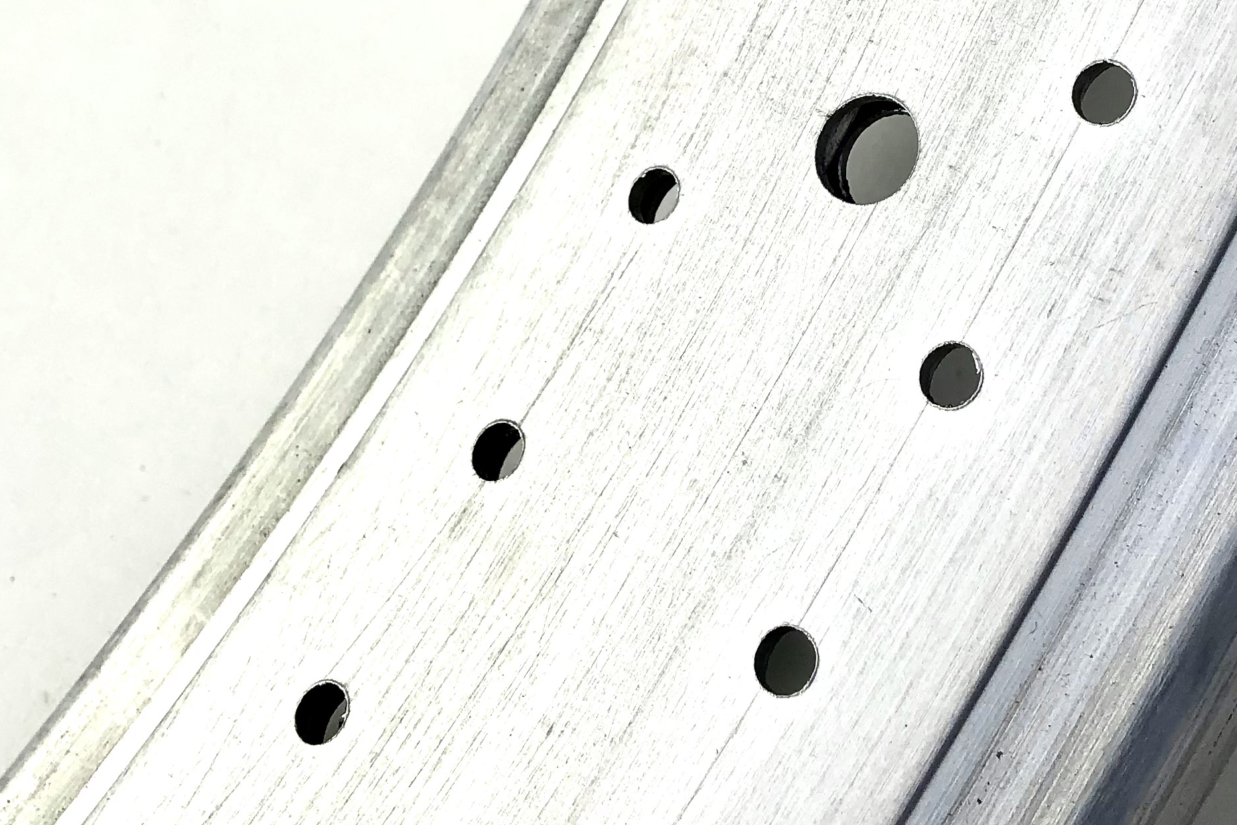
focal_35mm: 63
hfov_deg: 31.8
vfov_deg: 21.2
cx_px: 747
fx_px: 2165
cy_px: 104
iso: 20
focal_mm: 3.99
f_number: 1.8
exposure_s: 1/242
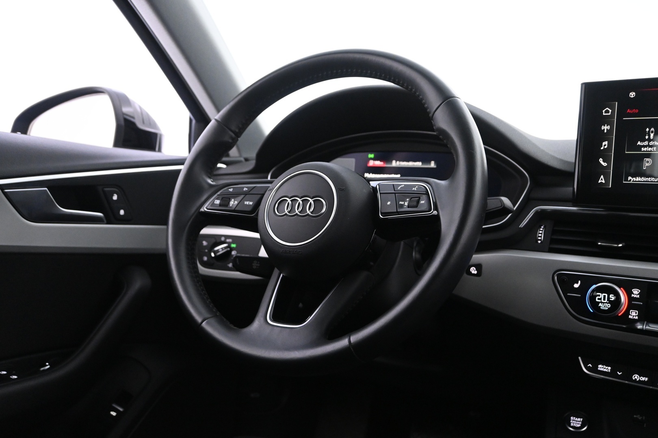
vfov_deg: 42.6
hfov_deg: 60.7
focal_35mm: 31
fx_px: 562
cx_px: 329
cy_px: 219
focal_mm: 20.5
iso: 3200
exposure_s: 1/30
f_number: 3.8
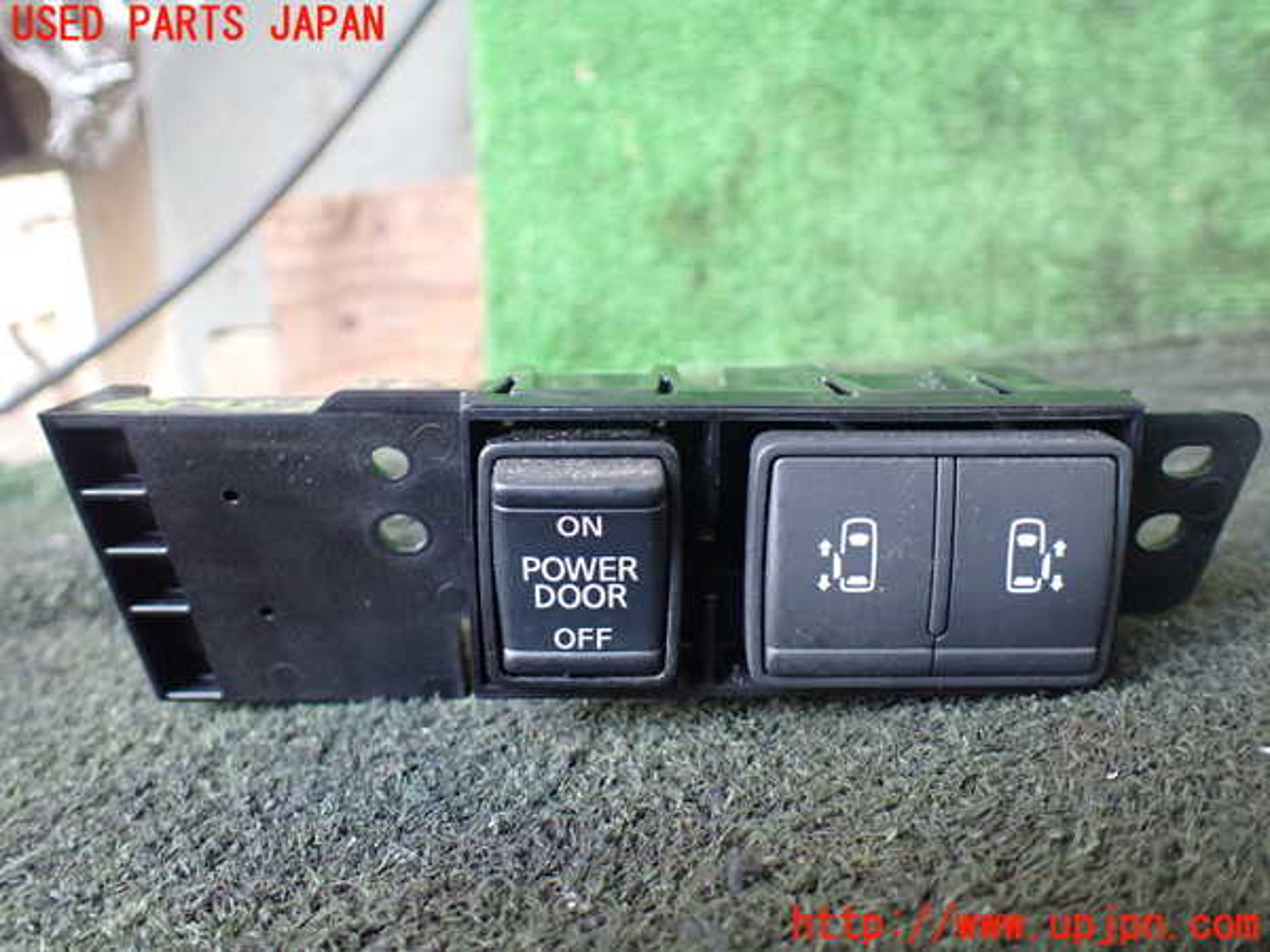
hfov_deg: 60.0
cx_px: 635
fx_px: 1101
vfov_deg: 46.8
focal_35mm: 30
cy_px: 476
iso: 800
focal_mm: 5.4
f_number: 2.3
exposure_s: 1/100
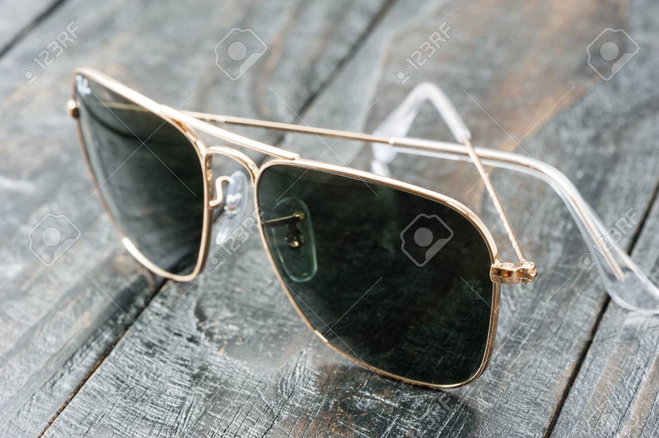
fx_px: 1921
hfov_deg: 19.5
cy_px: 219
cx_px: 330
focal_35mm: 105
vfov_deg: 13.0
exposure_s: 1/200
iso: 400
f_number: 20
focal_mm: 105
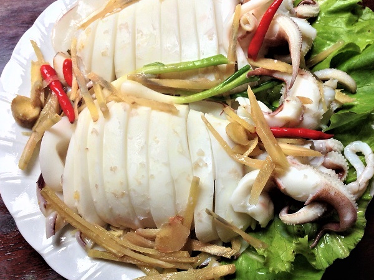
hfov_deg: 42.9
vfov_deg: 32.9
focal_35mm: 44
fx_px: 475
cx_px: 204
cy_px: 141
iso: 50
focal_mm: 4.12
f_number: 2.4
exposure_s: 1/195
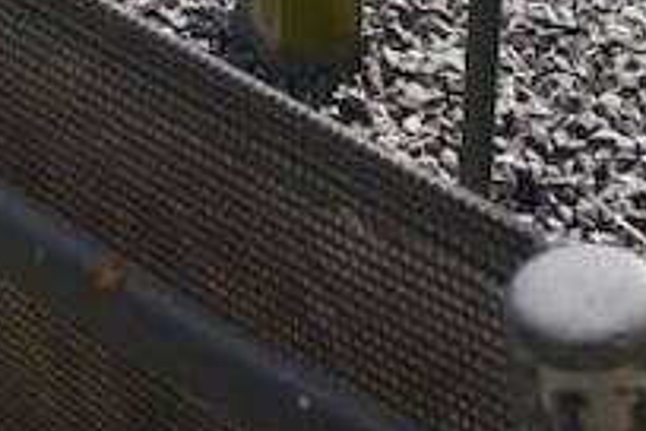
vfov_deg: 8.2
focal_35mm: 147
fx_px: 2638
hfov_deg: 13.1
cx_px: -355
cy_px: -792
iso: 80
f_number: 3.2
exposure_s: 1/500
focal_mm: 5.1
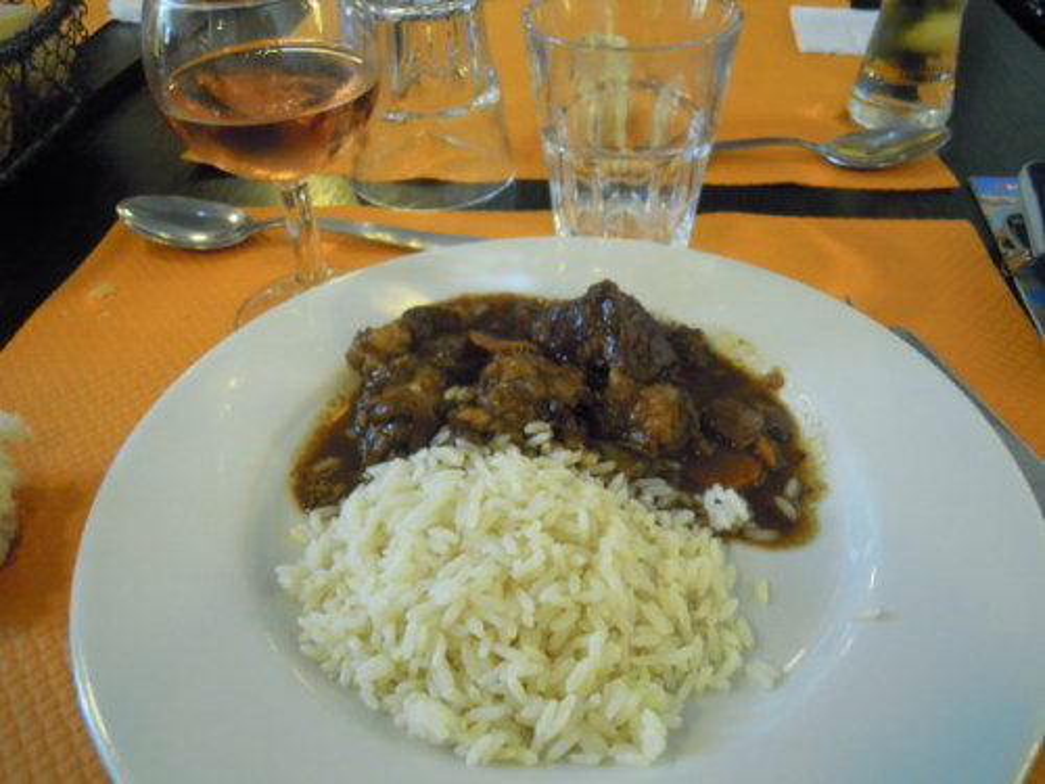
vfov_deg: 49.7
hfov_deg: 63.4
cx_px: 522
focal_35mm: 28
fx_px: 845
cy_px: 392
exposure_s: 1/20
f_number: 2.7
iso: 400
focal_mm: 5
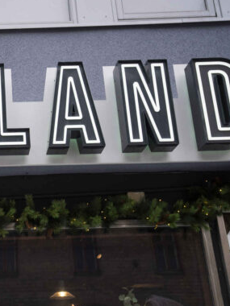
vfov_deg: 31.1
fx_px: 549
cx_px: -30
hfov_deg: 22.2
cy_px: 176
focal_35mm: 62
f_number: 4
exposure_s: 1/200
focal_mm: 34
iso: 500
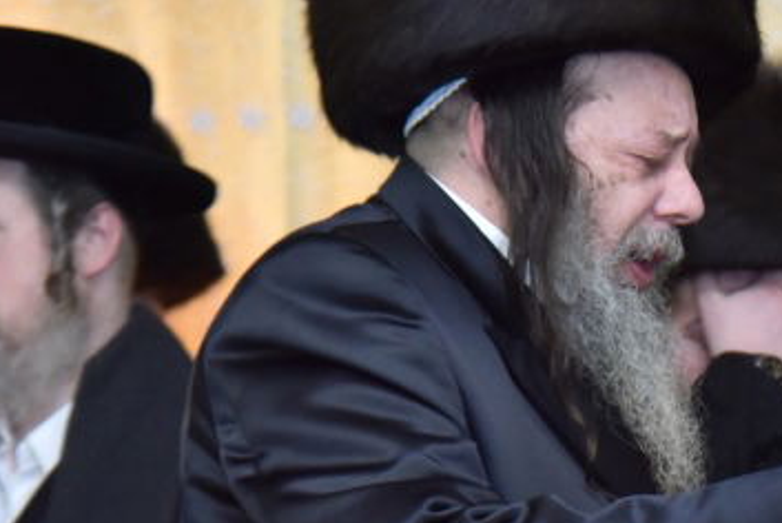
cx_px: 973
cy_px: 433
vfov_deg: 6.8
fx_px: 4413
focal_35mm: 203
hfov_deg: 10.0
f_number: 4
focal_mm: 70
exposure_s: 1/125
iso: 2000
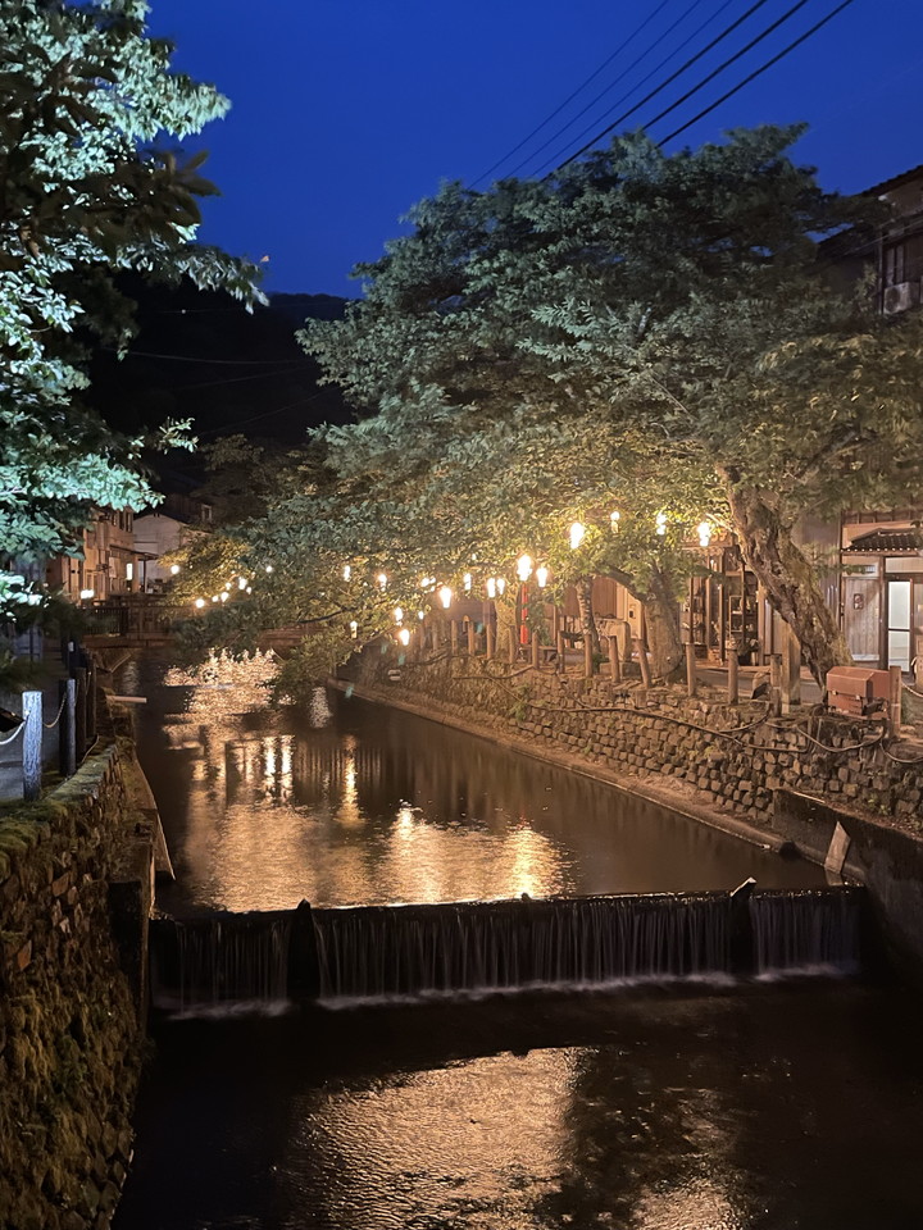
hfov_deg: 38.7
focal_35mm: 37
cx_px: 462
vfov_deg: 50.1
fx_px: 1315
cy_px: 615
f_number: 1.6
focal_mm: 4.2
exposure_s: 1/7
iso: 500
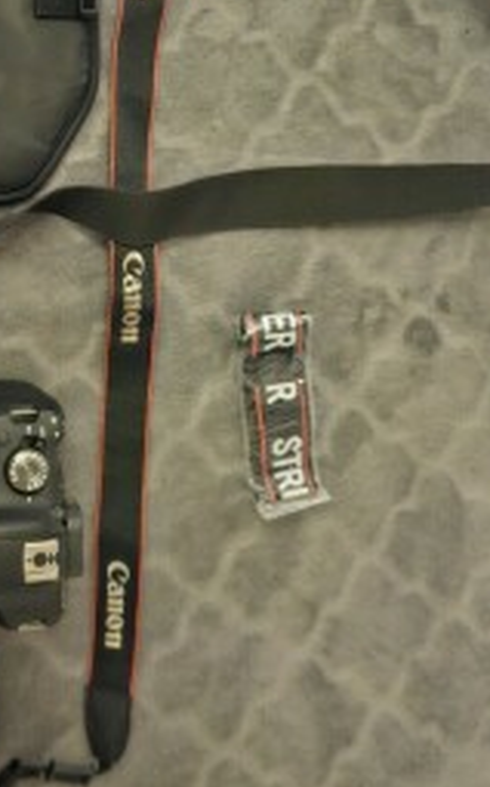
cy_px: 275
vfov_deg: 44.8
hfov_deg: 28.0
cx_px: 45
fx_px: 942
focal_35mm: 44
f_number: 1.8
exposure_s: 1/16.7
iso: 1600
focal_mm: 5.4
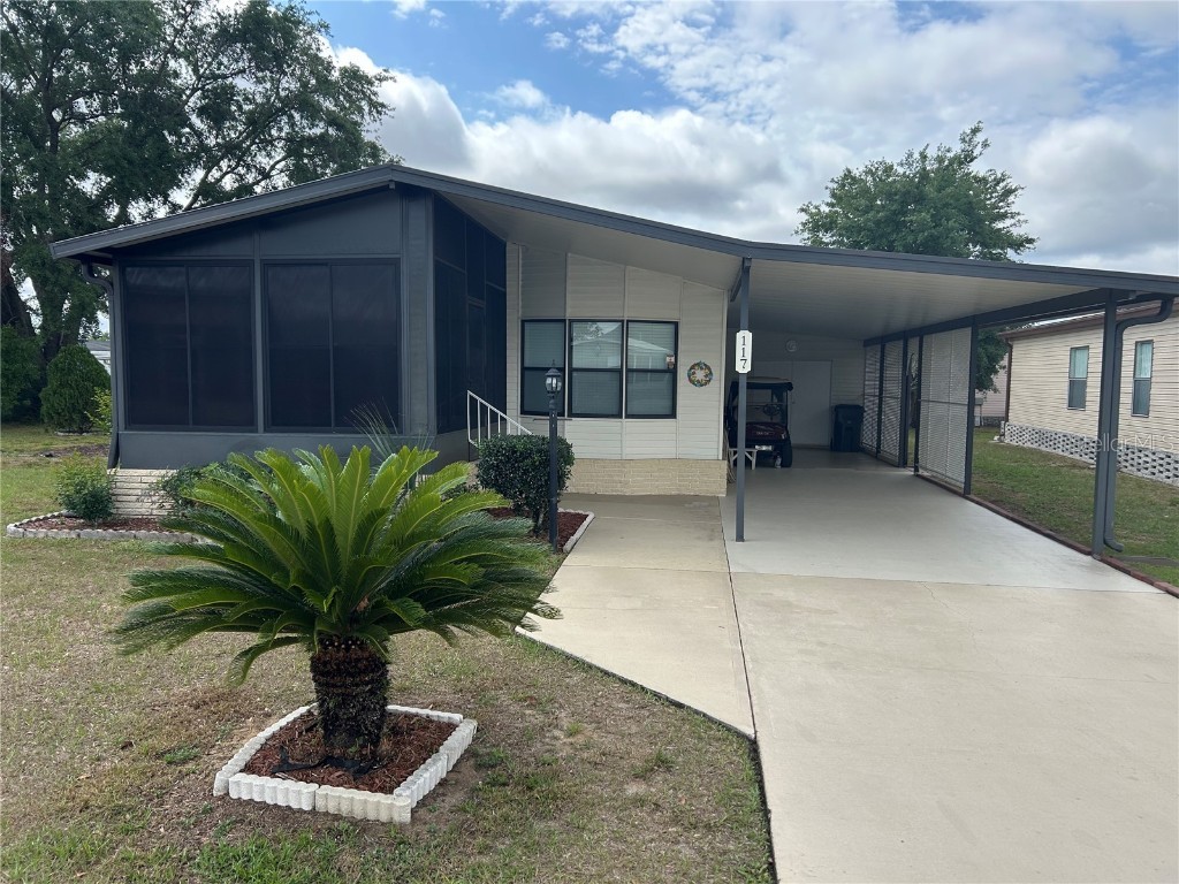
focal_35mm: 26
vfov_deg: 53.1
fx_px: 886
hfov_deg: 67.3
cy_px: 442
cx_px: 590
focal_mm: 5.7
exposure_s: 1/3257
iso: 50
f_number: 1.5
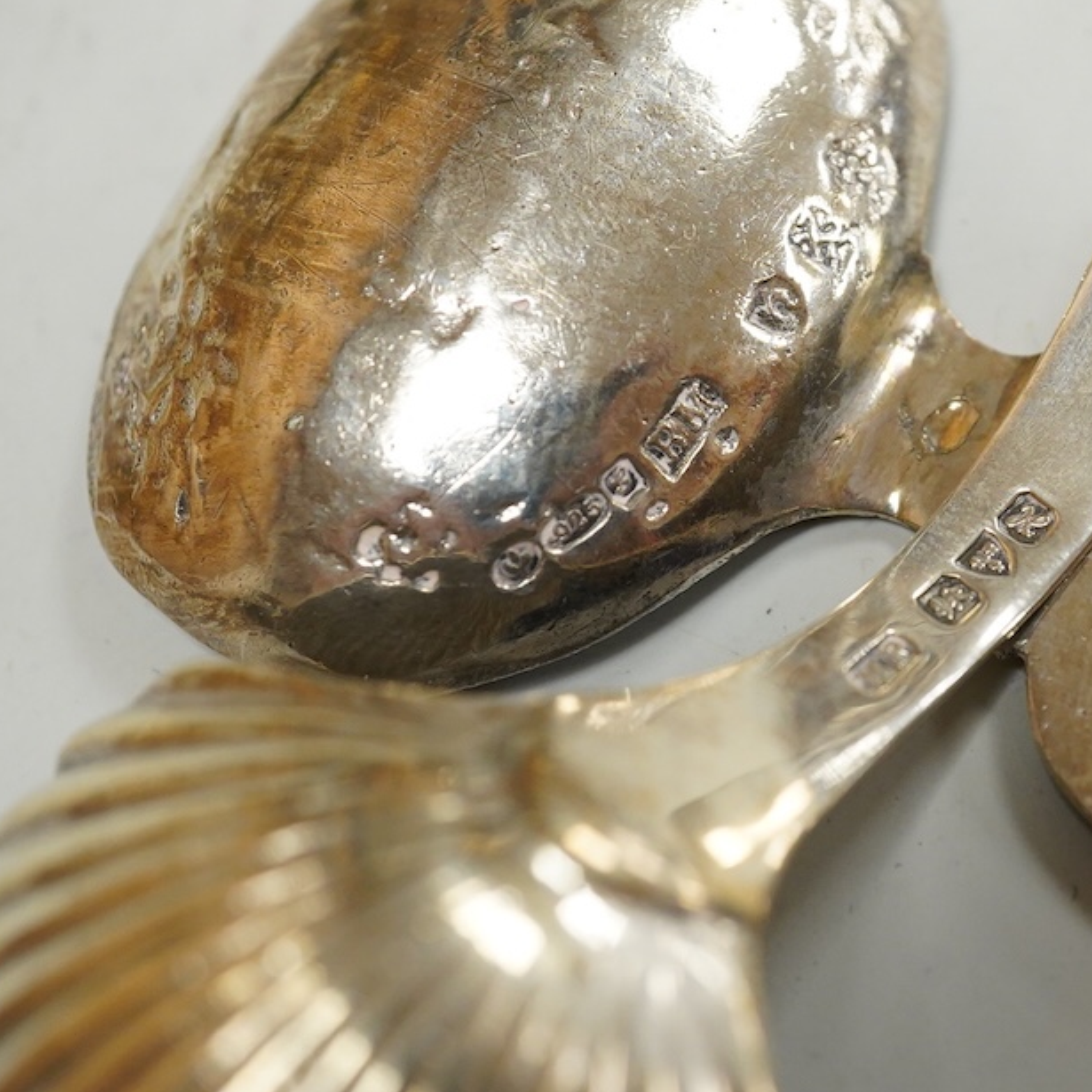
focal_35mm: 70
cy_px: 463
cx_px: 860
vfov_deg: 24.6
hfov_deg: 24.3
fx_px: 2498
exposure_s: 1/200
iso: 2500
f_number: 9
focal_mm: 30
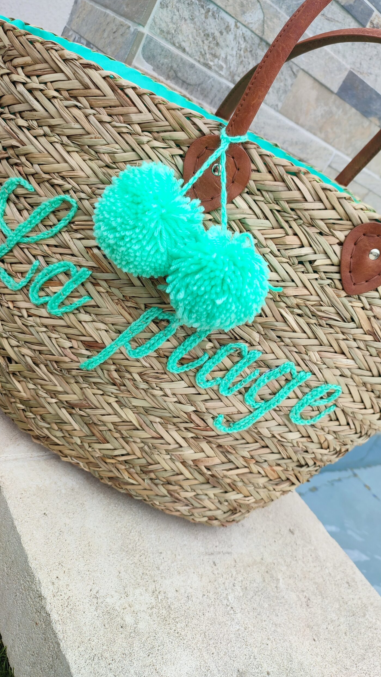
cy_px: 333
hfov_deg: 41.4
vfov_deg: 67.9
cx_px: 218
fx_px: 503
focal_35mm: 28
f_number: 1.9
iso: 50
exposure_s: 1/215
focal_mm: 6.04
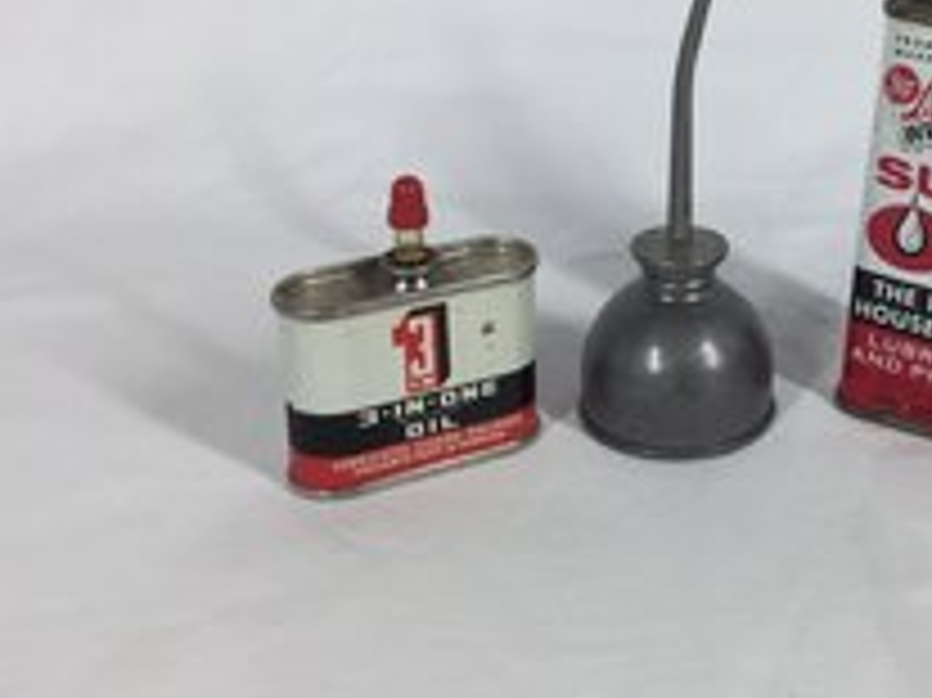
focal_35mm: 48
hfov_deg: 38.3
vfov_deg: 29.9
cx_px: 732
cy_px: 196
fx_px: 1292
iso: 32
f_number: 2.2
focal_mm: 4.15
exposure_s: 1/144
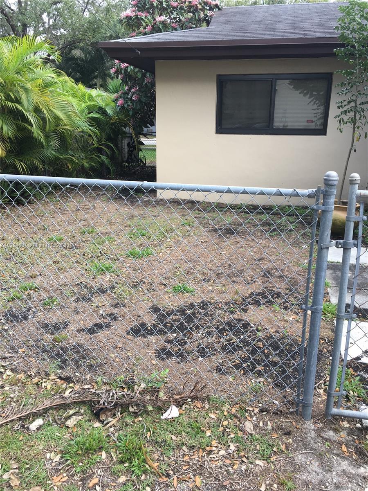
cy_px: 246
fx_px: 411
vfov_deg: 61.7
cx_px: 184
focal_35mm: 29
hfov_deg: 48.2
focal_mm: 4.15
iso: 25
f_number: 2.2
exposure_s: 1/137
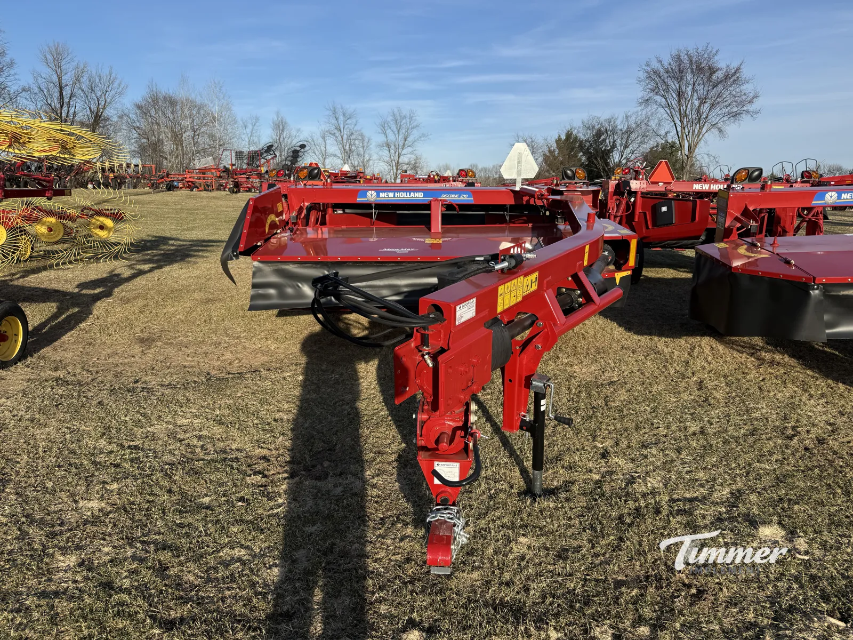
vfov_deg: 56.8
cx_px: 426
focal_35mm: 24
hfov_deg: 71.6
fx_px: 591
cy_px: 320
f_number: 1.78
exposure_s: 1/3021
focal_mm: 6.76
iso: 80
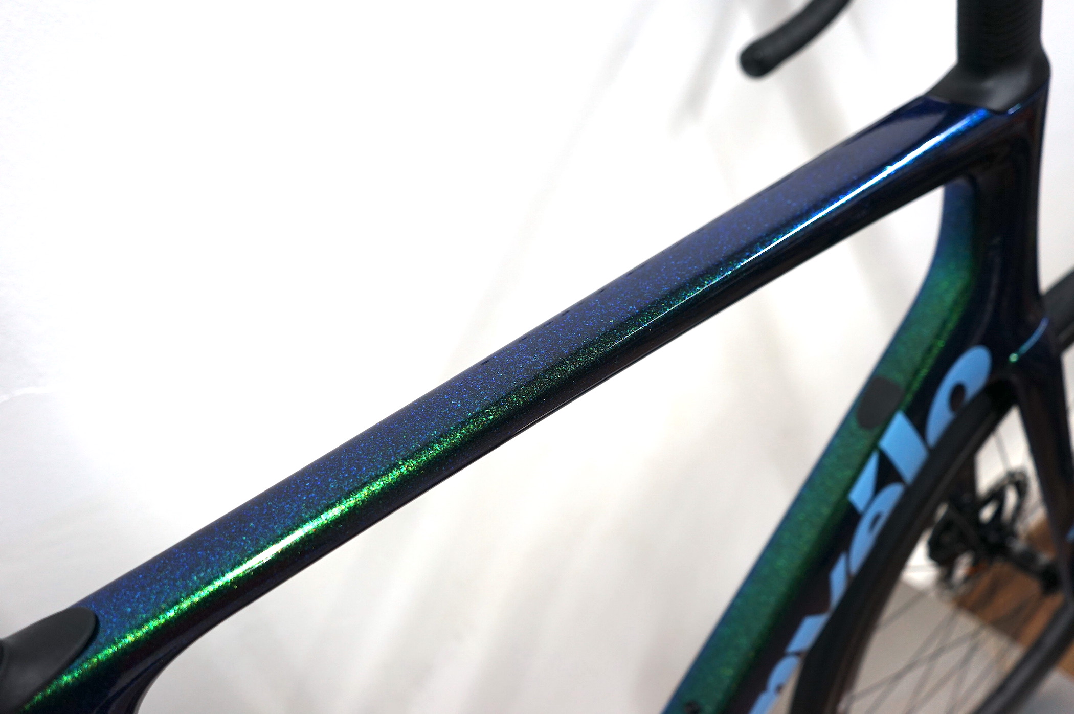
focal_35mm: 30
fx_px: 894
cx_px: 537
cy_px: 357
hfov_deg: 62.0
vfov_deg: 43.5
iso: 640
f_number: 4
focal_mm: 30
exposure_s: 1/60
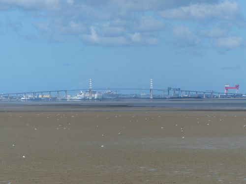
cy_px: 92
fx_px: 1620
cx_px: 123
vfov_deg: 6.5
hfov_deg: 8.7
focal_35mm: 228
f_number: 4.5
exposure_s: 1/1300
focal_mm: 41.1
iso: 100
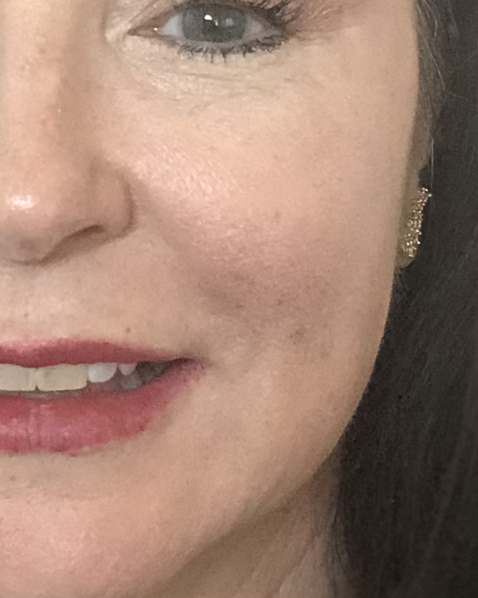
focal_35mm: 101
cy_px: 156
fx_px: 1787
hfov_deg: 15.1
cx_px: 46
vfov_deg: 18.9
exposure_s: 1/30
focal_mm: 2.87
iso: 160
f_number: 2.2
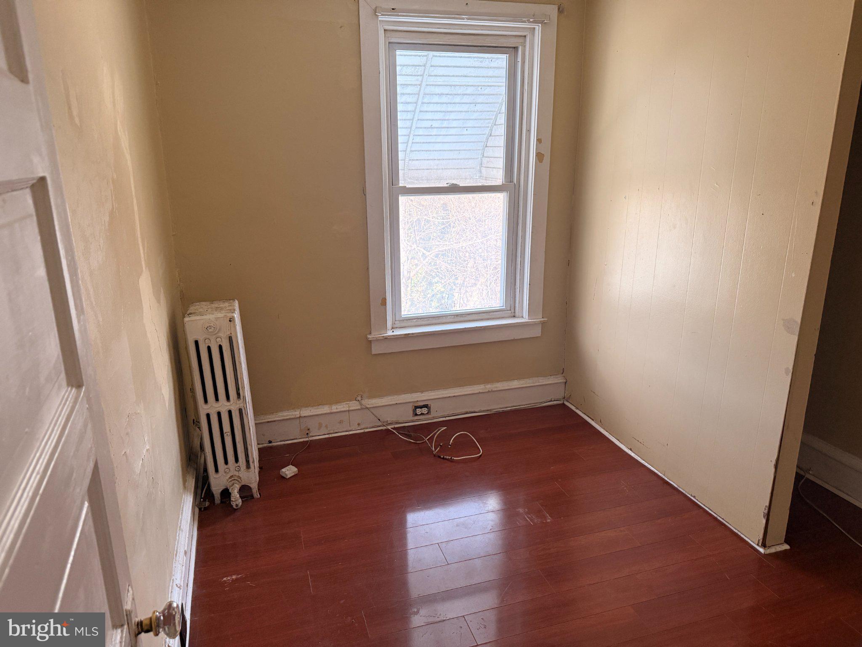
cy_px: 324
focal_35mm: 24
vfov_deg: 56.8
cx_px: 431
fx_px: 598
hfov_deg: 71.6
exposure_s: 1/120
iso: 320
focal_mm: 6.76
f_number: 1.78
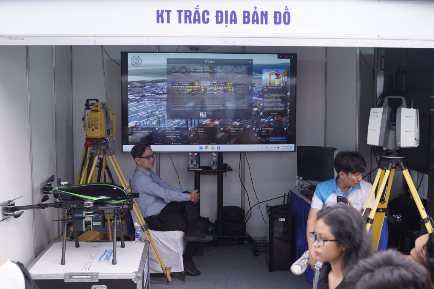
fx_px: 506
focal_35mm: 42
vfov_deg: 31.9
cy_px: 144
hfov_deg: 46.4
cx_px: 217
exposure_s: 1/200
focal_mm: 28
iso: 200
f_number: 2.8
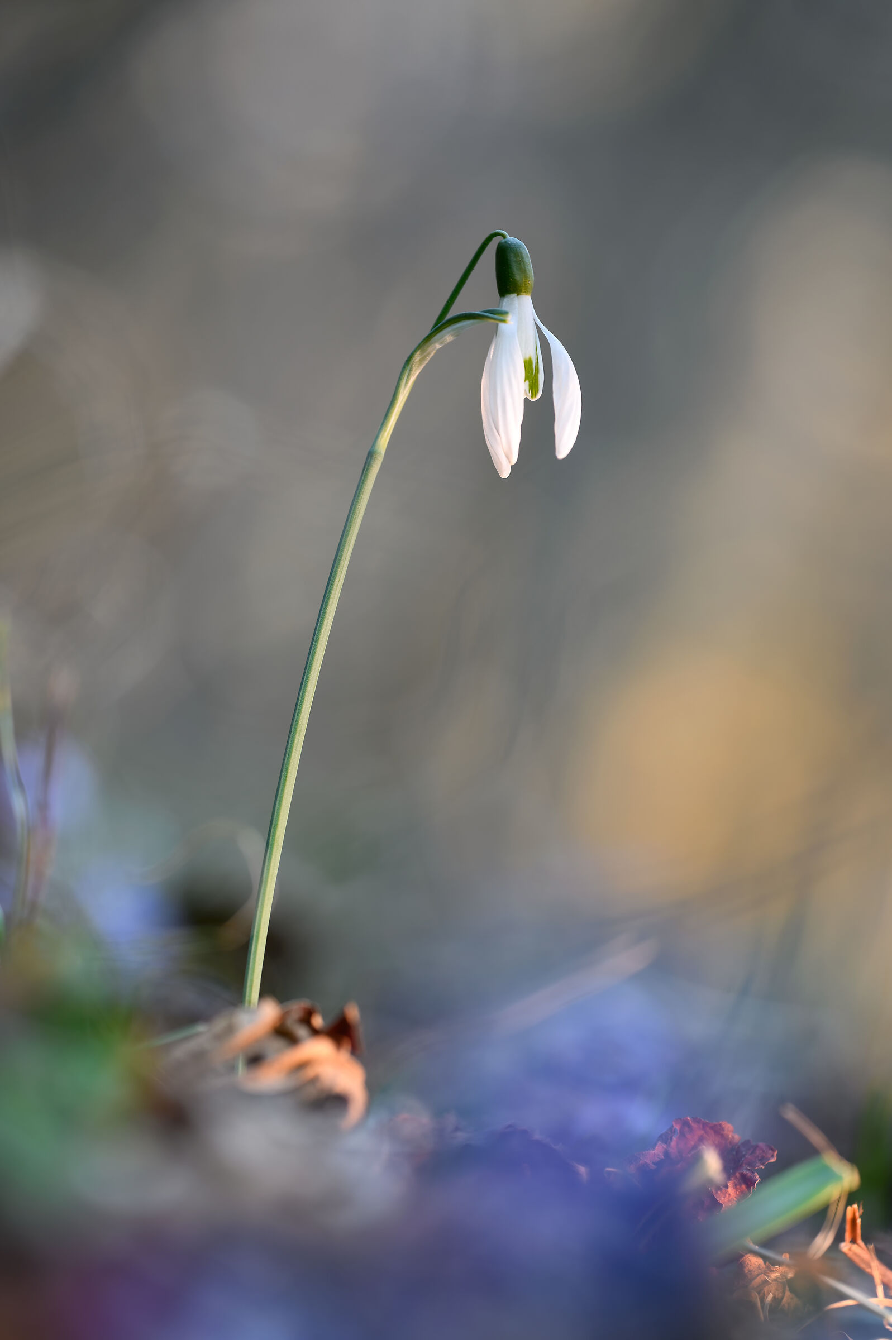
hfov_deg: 7.6
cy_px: 670
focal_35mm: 180
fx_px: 6698
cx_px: 446
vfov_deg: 11.4
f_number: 5.6
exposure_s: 1/15
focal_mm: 180
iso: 100
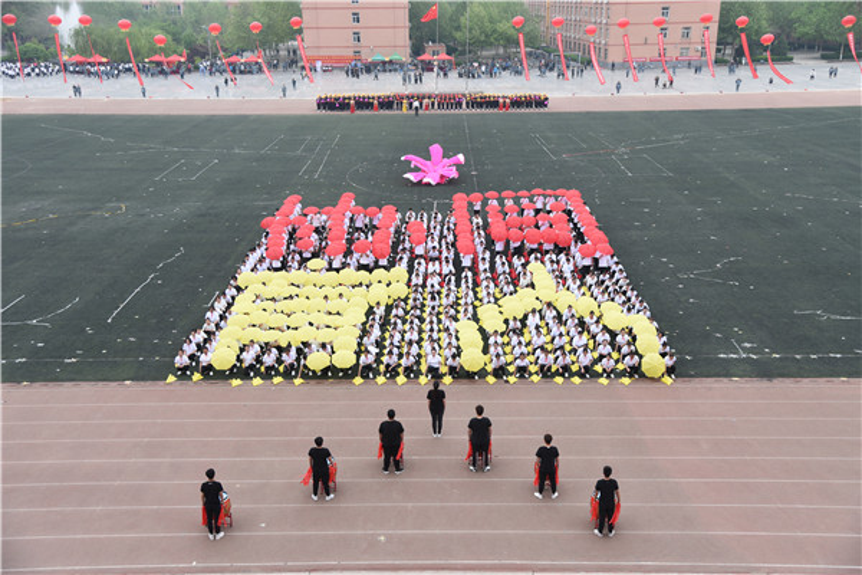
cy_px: 288
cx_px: 431
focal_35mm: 38
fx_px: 910
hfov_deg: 50.7
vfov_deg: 35.1
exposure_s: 1/160
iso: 400
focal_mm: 38
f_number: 4.5
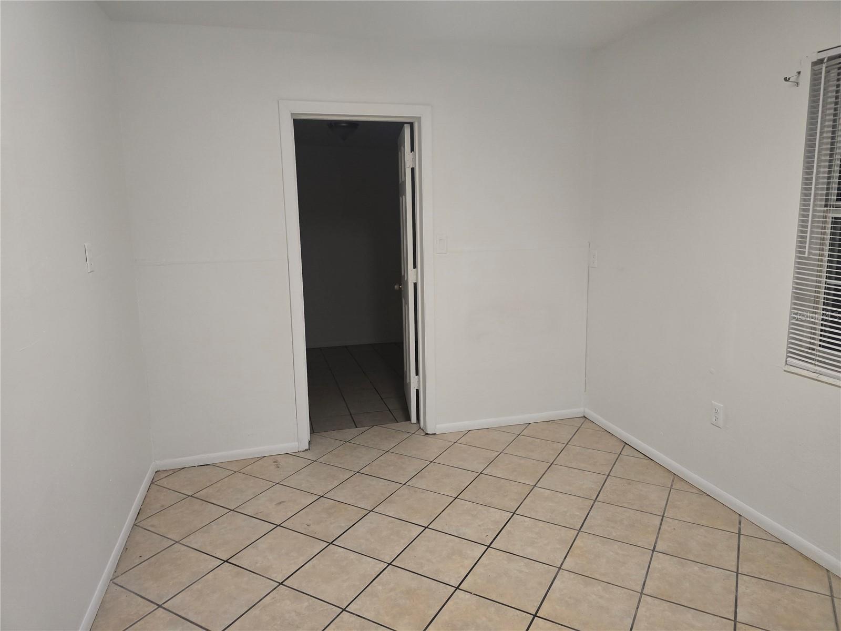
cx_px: 420
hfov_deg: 73.9
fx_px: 559
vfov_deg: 58.9
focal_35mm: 23
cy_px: 316
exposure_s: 1/60
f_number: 1.7
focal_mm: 6.3
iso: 640
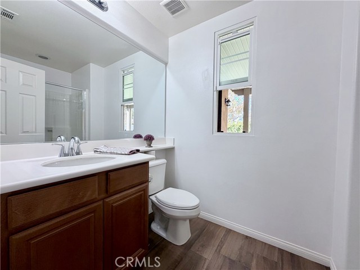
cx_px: 180
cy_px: 135
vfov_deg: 85.7
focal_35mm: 14
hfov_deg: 102.1
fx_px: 146
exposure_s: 1/120
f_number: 2.2
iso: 125
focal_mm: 2.22
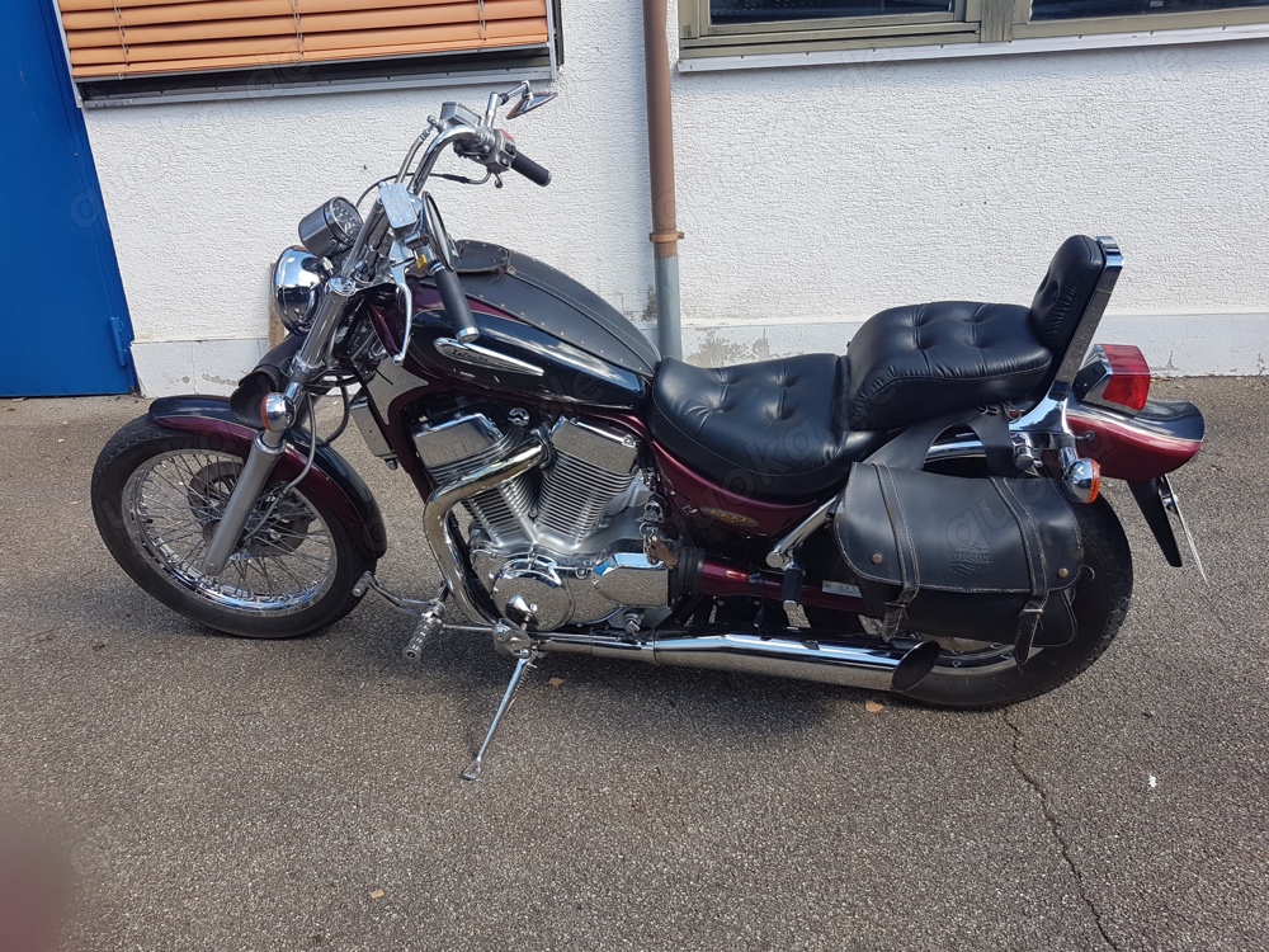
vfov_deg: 53.1
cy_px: 476
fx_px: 953
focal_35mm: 26
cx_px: 634
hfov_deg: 67.3
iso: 40
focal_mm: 4.2
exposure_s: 1/442
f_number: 1.7
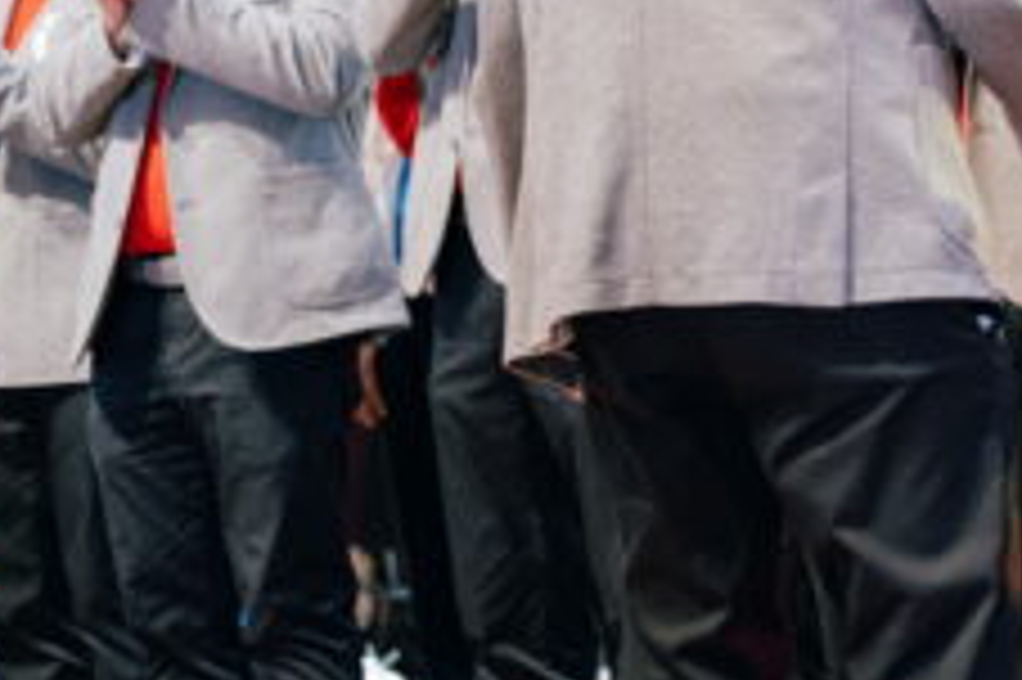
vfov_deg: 9.6
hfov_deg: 13.9
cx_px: 1252
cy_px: 194
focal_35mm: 143
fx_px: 4057
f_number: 2.8
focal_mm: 50
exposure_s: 1/250
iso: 4500
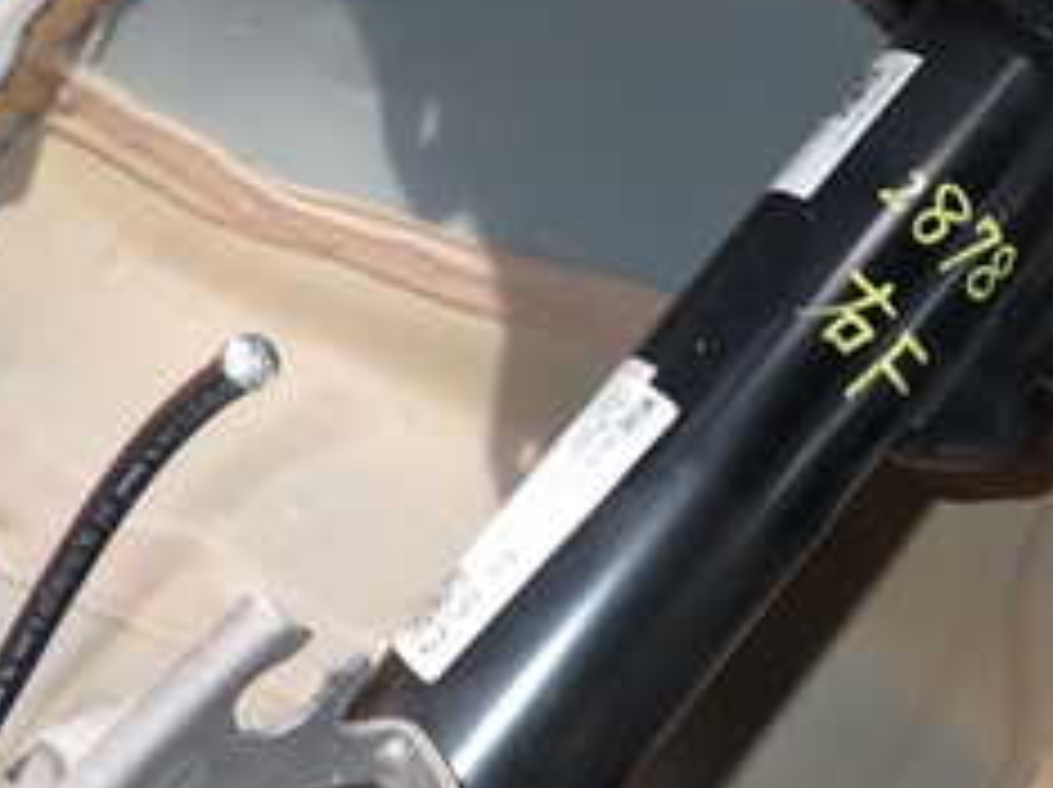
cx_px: 927
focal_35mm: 77
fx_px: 2340
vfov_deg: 18.9
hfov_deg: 24.7
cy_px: 117
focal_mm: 5.4
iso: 100
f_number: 6.3
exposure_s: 1/30
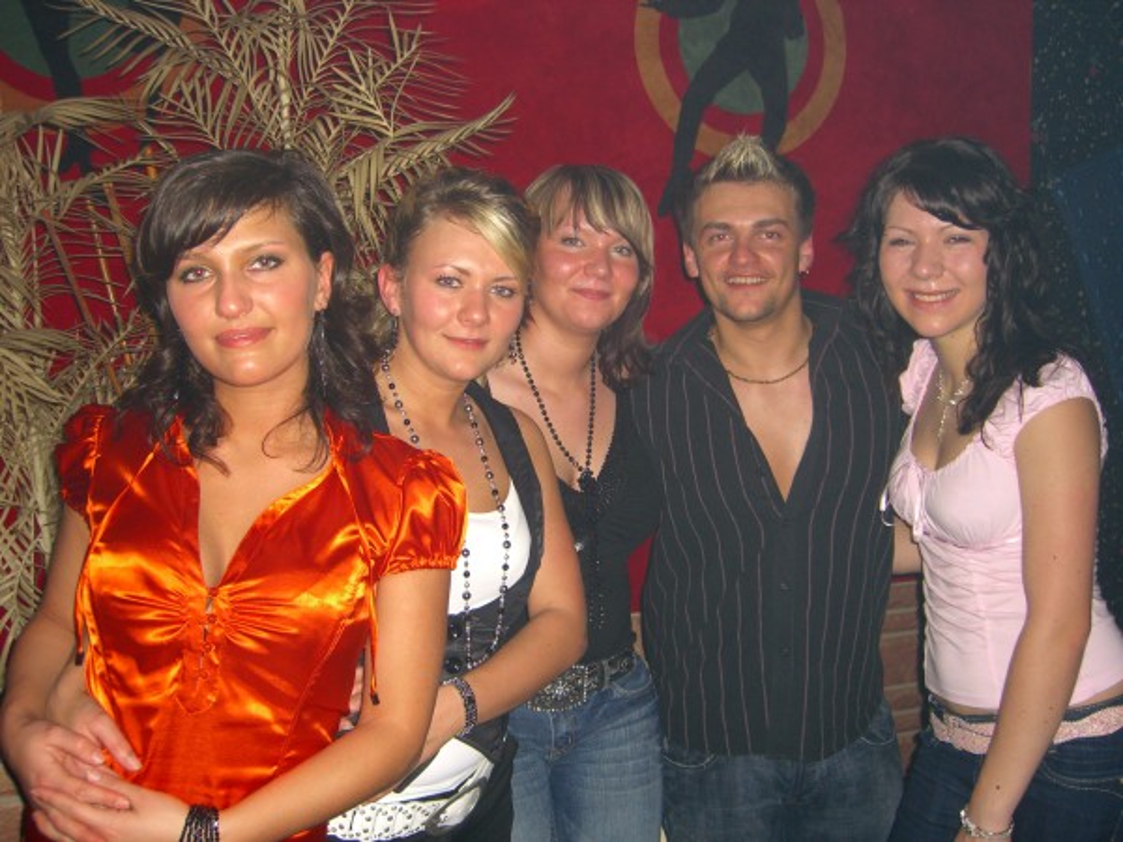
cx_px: 562
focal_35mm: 38
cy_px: 421
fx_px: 1233
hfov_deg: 49.0
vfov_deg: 37.7
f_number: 2.8
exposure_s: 1/60
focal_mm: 7.9
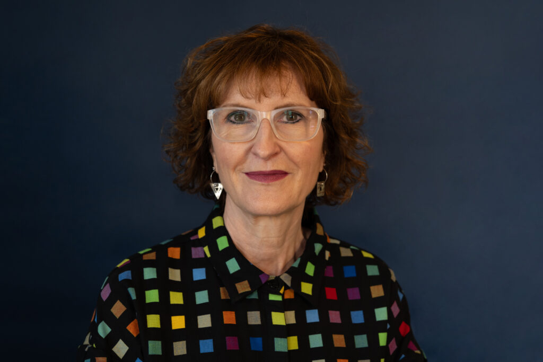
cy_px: 181
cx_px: 272
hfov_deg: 39.6
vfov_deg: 27.0
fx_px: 754
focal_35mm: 50
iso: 1000
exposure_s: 1/200
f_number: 3.5
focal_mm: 50
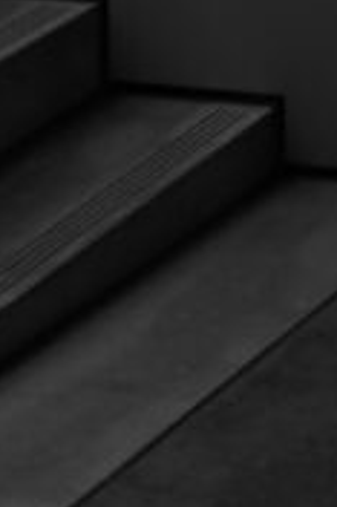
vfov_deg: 7.1
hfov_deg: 5.0
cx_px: -634
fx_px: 3686
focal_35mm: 262
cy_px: -954
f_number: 2
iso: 180
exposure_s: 1/50
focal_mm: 40
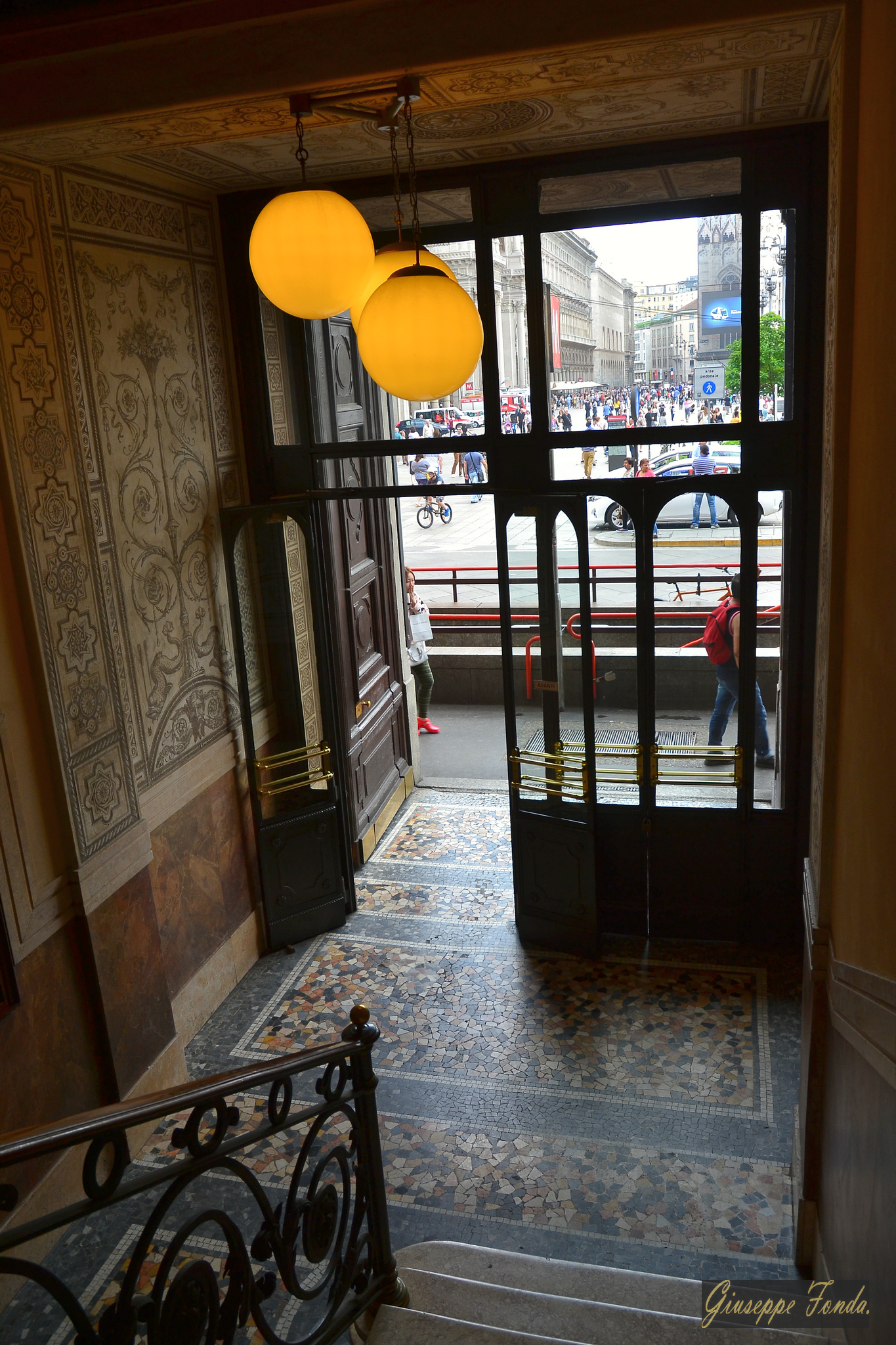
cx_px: 448
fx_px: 1008
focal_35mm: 27
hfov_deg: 47.9
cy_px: 672
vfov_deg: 67.4
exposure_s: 1/100
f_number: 5
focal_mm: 18
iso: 200
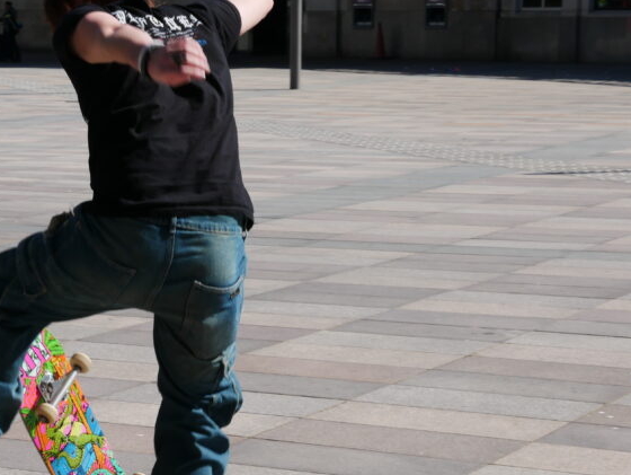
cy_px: 313
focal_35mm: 128
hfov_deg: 15.2
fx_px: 2335
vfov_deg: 11.6
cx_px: 82
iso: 200
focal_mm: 35
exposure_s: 1/320
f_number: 10
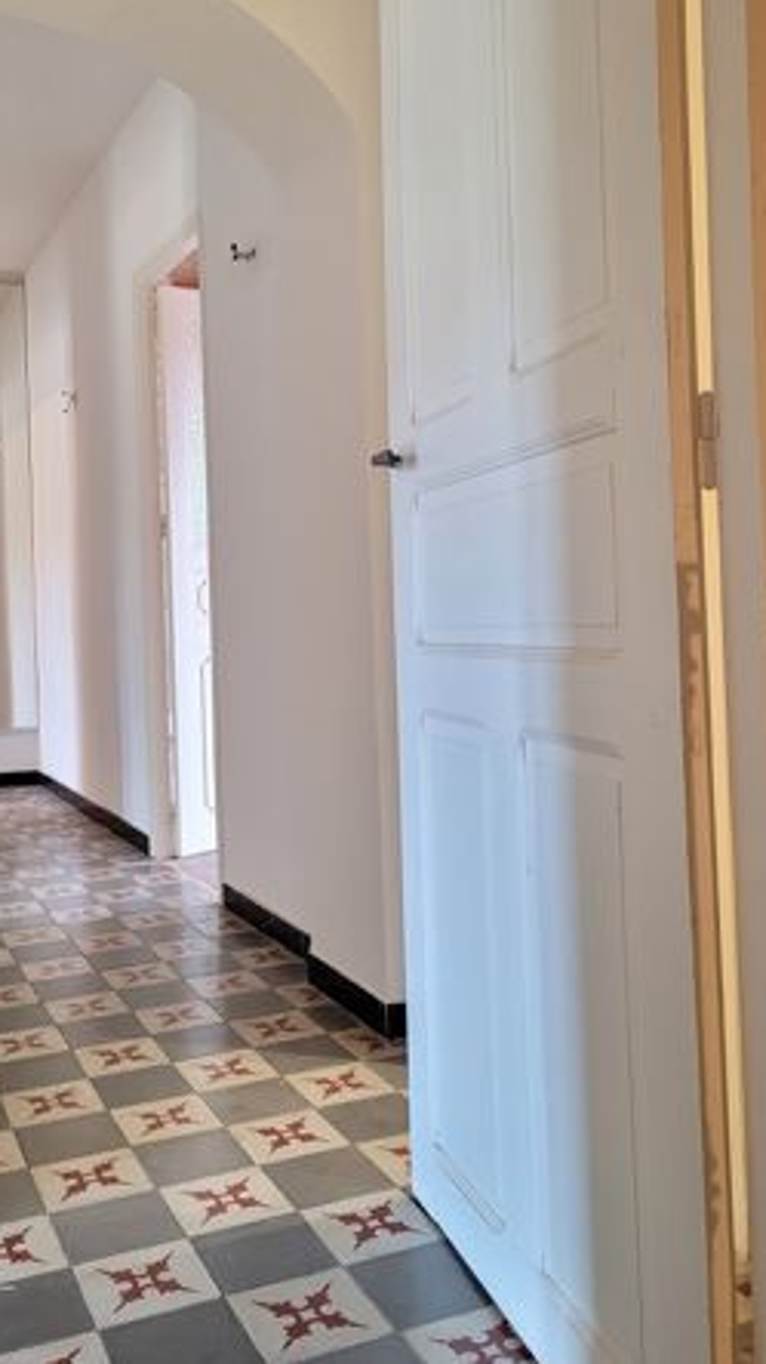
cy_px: 616
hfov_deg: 34.5
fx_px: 1228
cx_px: 303
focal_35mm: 34
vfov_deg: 57.9
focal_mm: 5.4
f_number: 1.8
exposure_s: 1/50
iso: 400
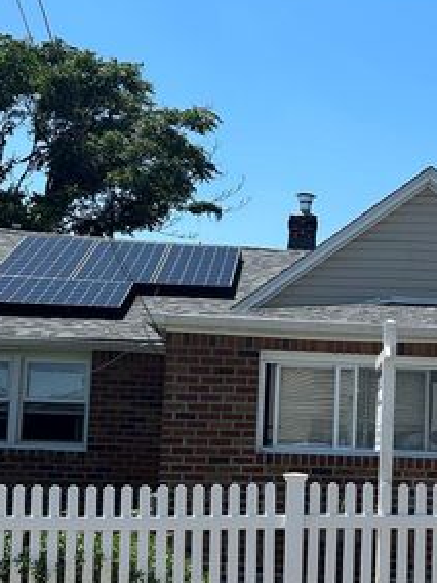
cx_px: 334
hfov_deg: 23.7
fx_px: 1027
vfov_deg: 31.5
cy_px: 364
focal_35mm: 61
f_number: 1.5
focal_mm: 5.7
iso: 50
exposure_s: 1/4444
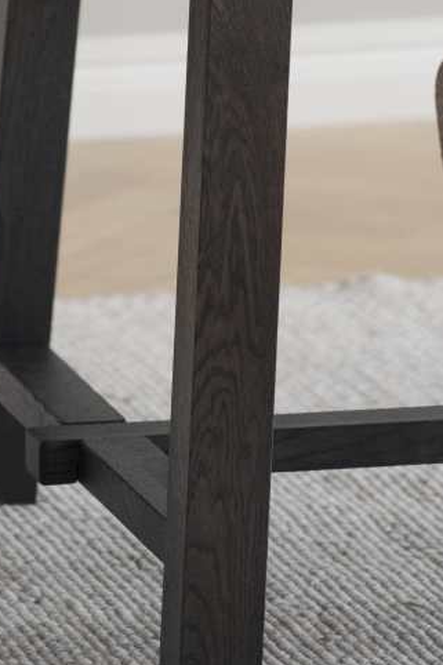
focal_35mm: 353
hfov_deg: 3.9
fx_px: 6520
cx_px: 38
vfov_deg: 5.7
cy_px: -501
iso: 800
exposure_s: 1/80
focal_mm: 85
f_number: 1.8
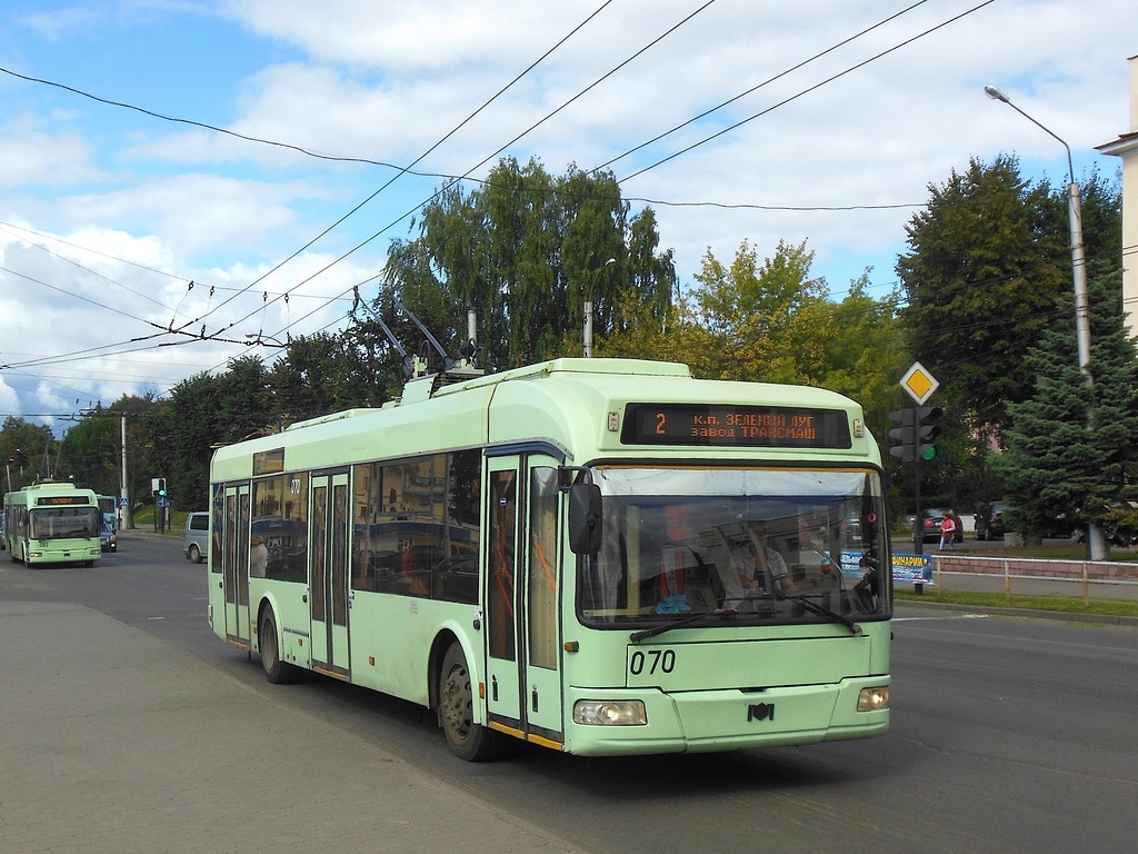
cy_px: 427
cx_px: 569
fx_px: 1085
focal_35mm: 33
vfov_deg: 42.9
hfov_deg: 55.4
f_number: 3.5
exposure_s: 1/1500
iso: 125
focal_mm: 6
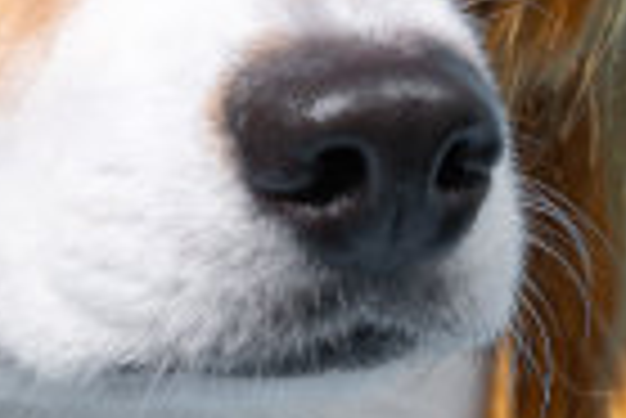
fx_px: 5448
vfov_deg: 4.4
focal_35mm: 313
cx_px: 9
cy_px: -76
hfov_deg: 6.6
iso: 640
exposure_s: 1/200
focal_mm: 71
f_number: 7.1
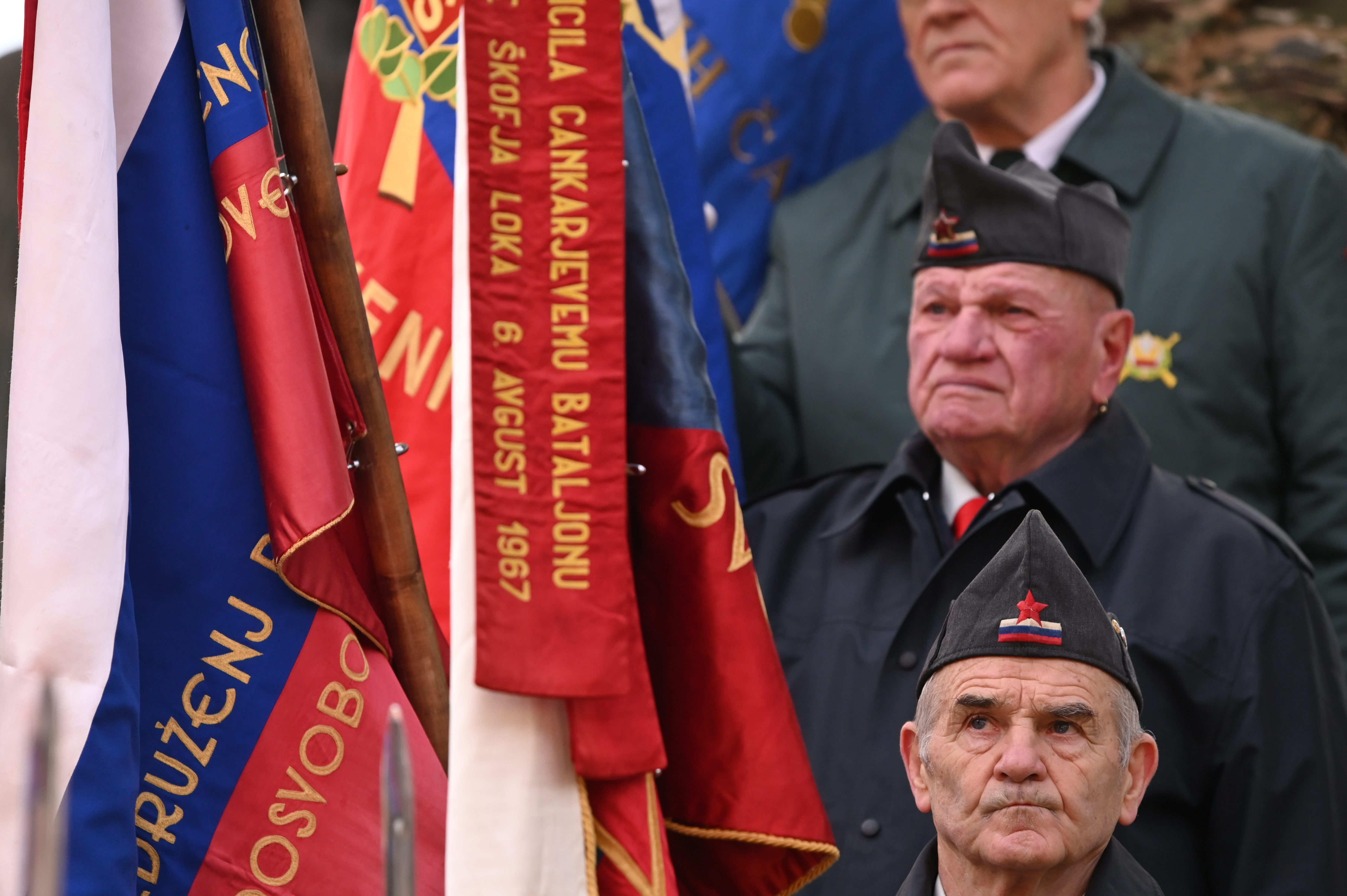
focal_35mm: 244
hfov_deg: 8.4
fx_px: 9123
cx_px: 663
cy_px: 506
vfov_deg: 5.6
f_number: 4
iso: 1250
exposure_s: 1/1600
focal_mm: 200
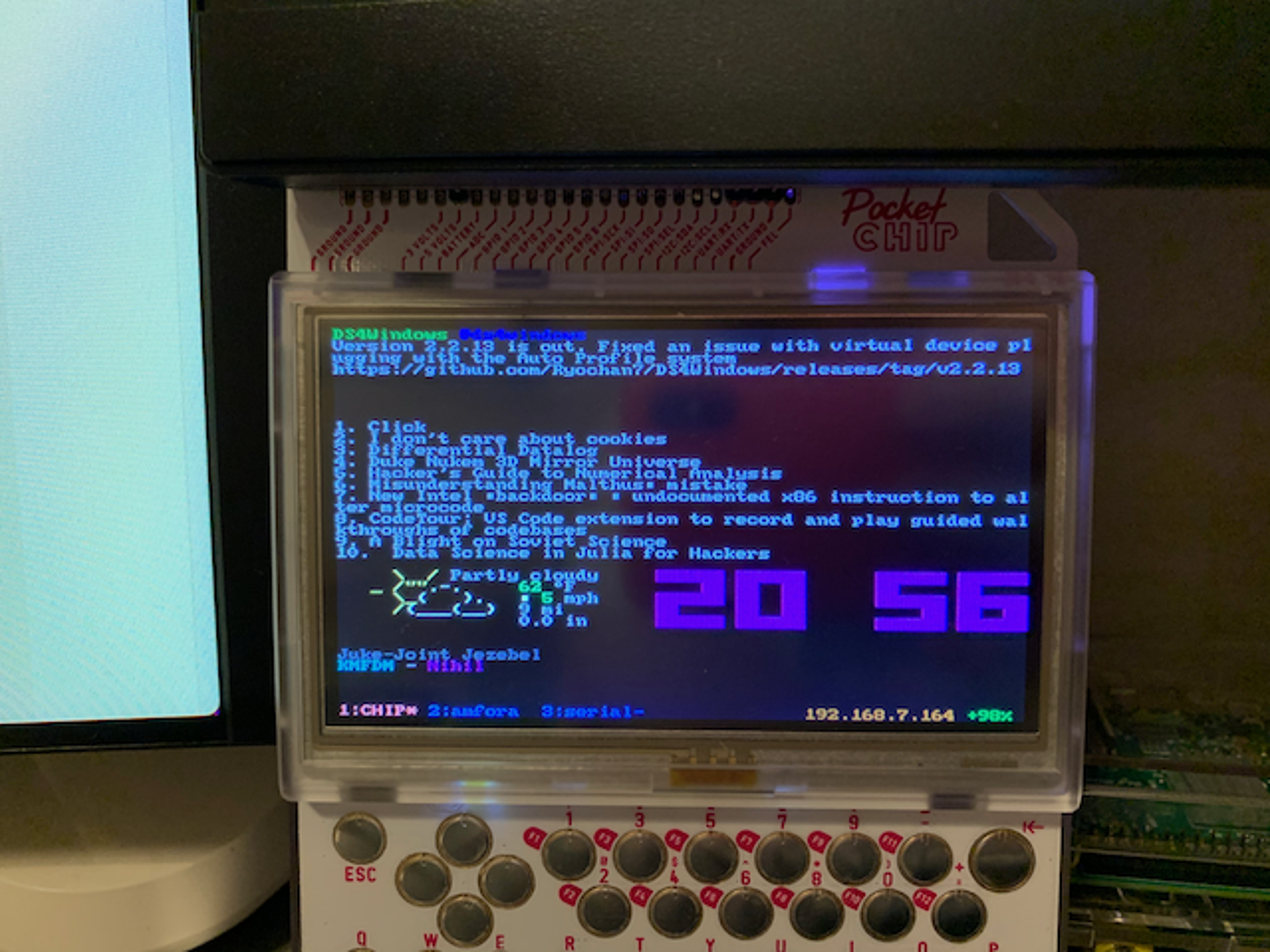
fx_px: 954
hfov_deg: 67.3
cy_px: 476
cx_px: 635
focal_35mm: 26
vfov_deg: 53.1
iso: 320
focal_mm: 4.25
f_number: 1.8
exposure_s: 1/60
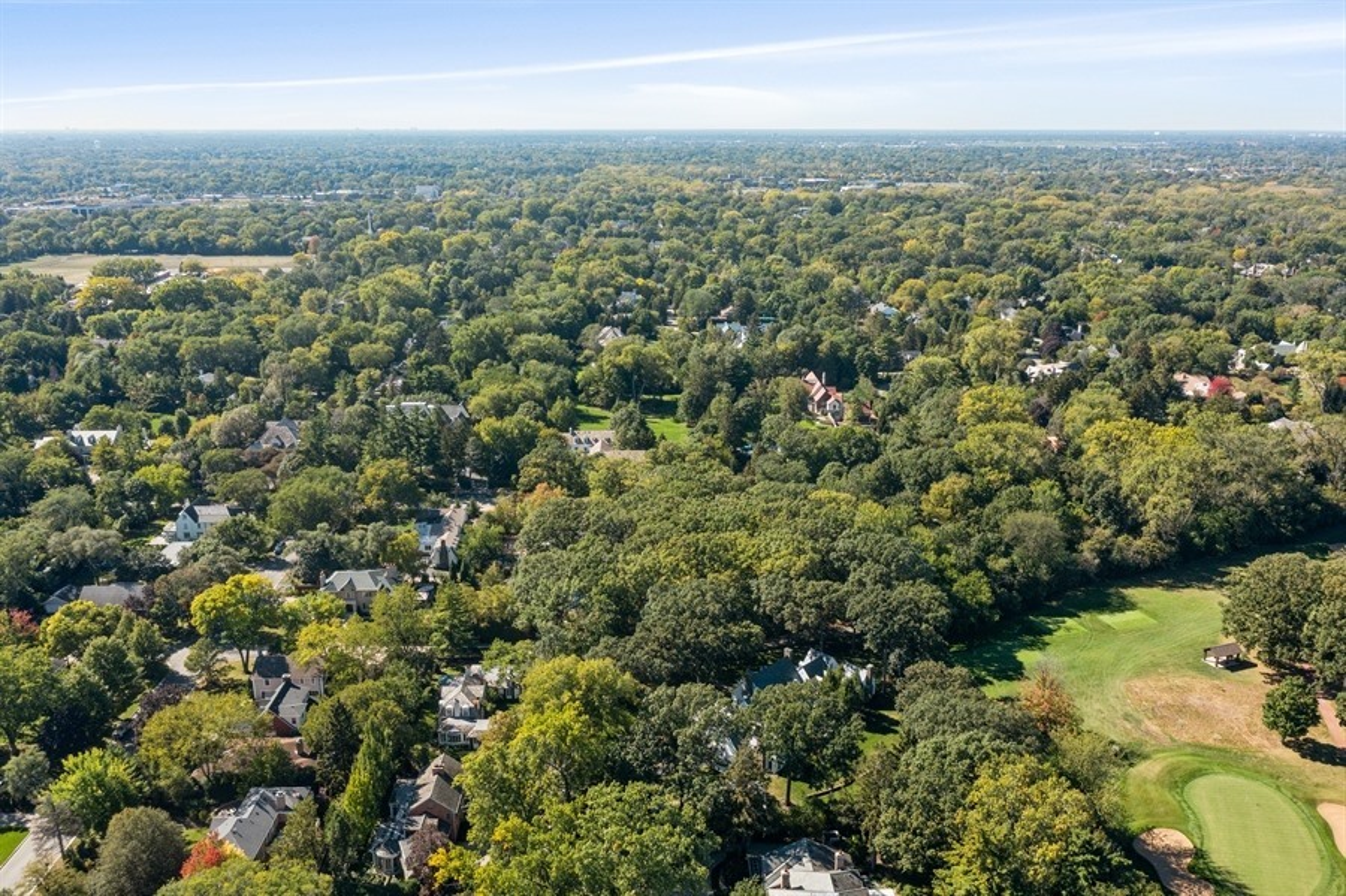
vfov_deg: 46.4
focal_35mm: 28
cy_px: 448
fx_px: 1046
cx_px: 673
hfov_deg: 65.5
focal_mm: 10.26
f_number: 5
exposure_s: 1/320
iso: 100
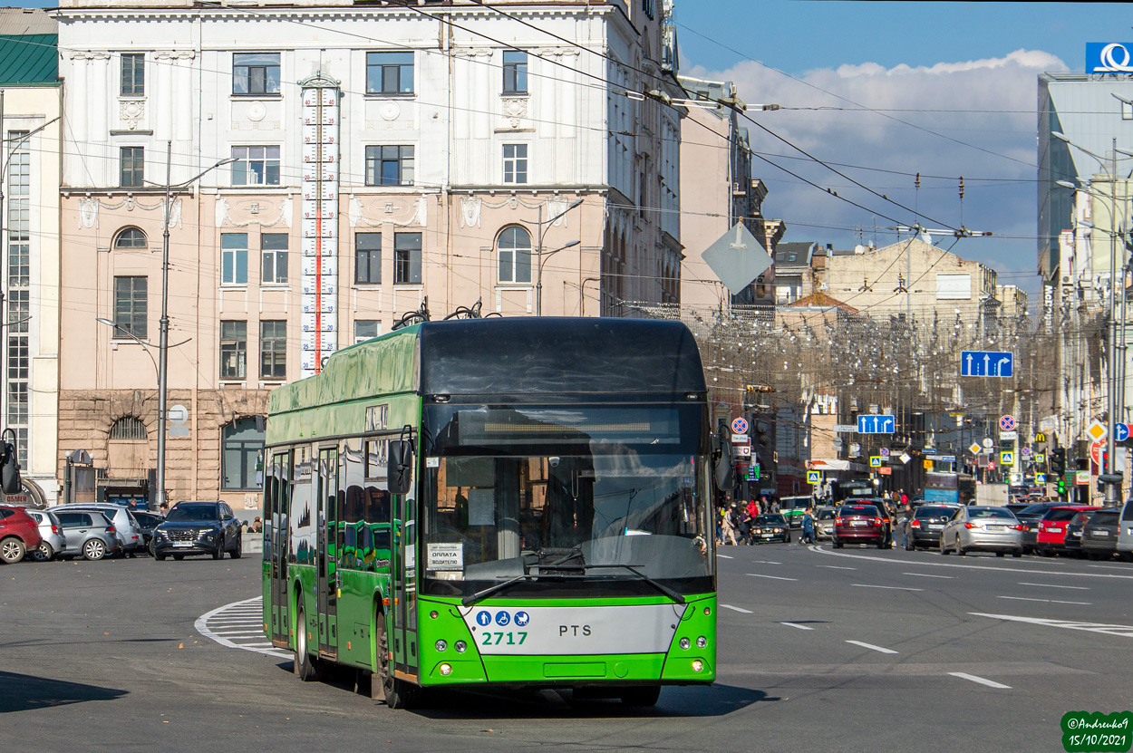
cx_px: 566
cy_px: 376
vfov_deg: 18.1
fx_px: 2358
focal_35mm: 75
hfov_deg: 27.0
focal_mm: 50
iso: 100
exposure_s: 1/640
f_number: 10
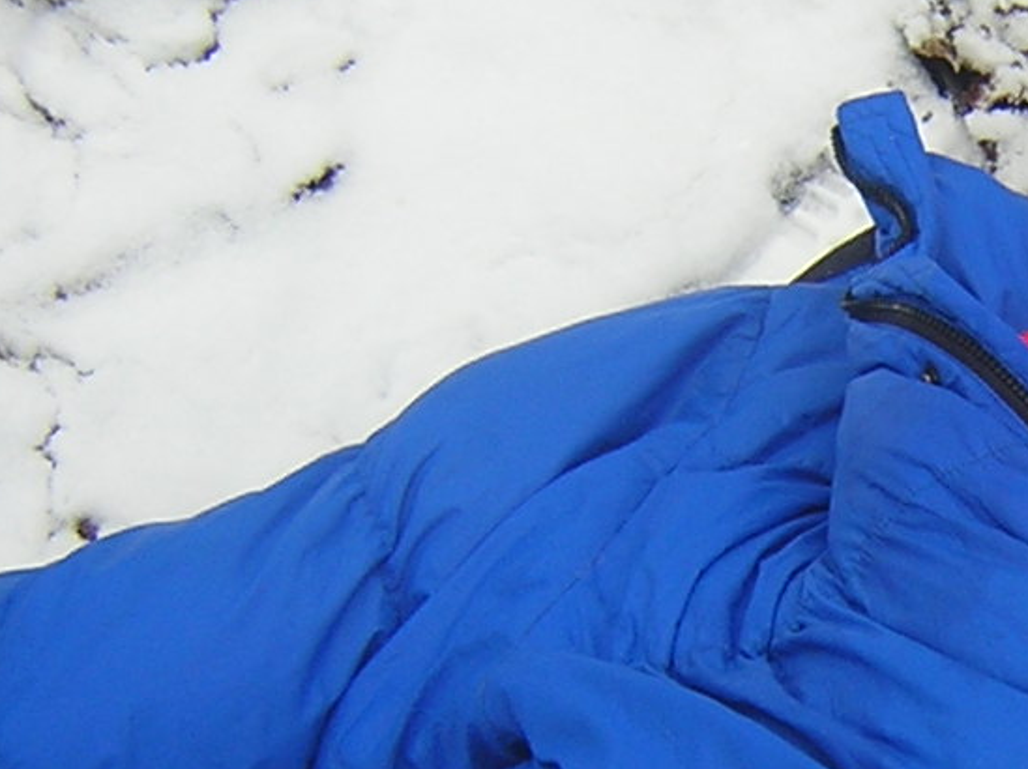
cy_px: 683
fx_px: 3116
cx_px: 1249
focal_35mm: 105
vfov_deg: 14.0
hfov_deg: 17.8
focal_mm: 4.7
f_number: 2.6
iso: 100
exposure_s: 1/99.1
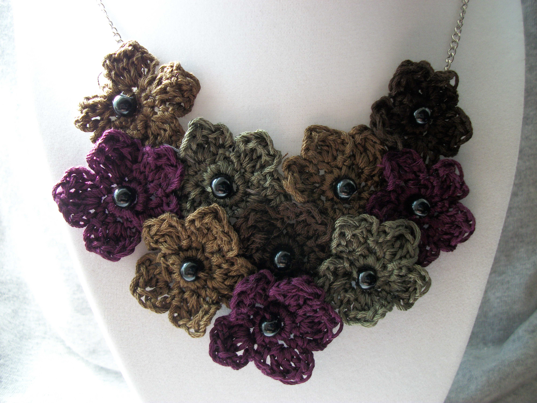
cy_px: 202
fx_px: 496
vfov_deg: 44.2
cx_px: 268
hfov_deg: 56.8
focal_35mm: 32
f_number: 2.9
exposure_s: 1/160
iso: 80
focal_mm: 5.7
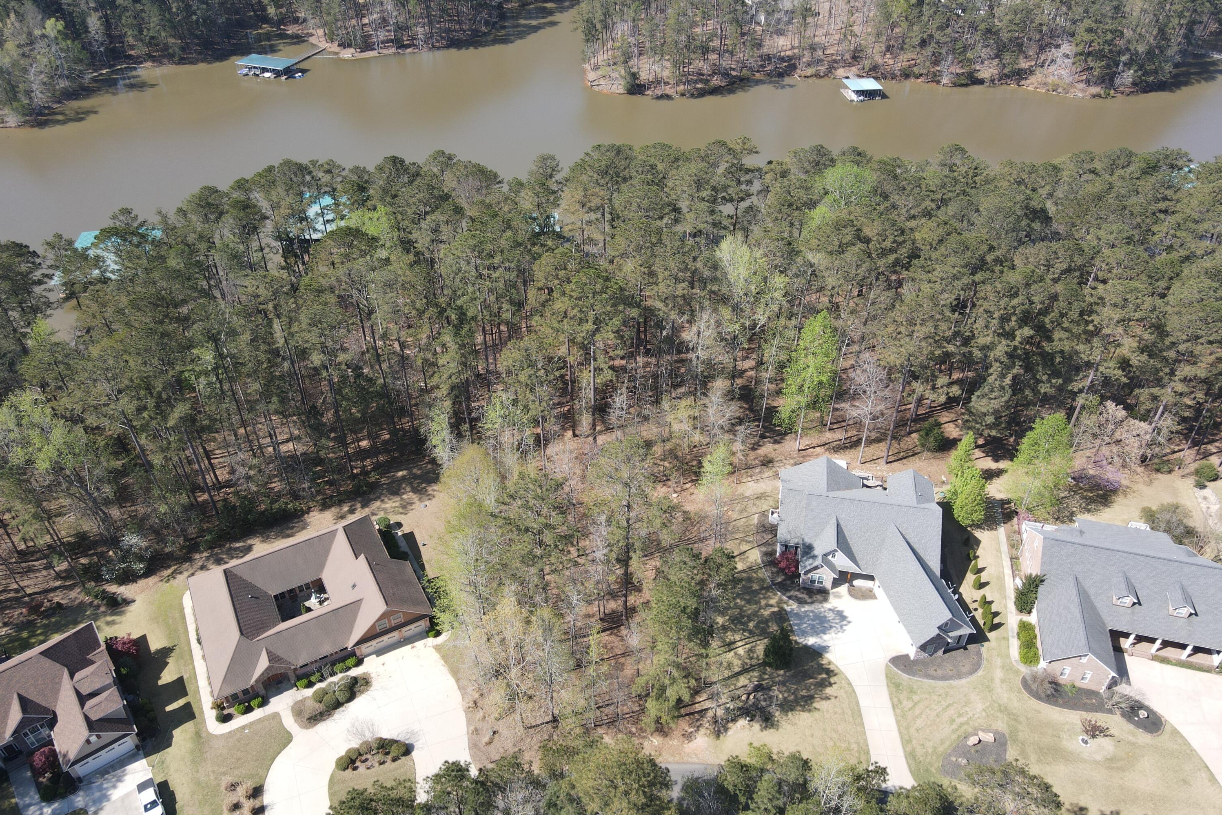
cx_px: 610
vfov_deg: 51.3
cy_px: 395
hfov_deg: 71.5
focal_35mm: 25
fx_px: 849
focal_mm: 4.5
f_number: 2.8
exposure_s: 1/320
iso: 100
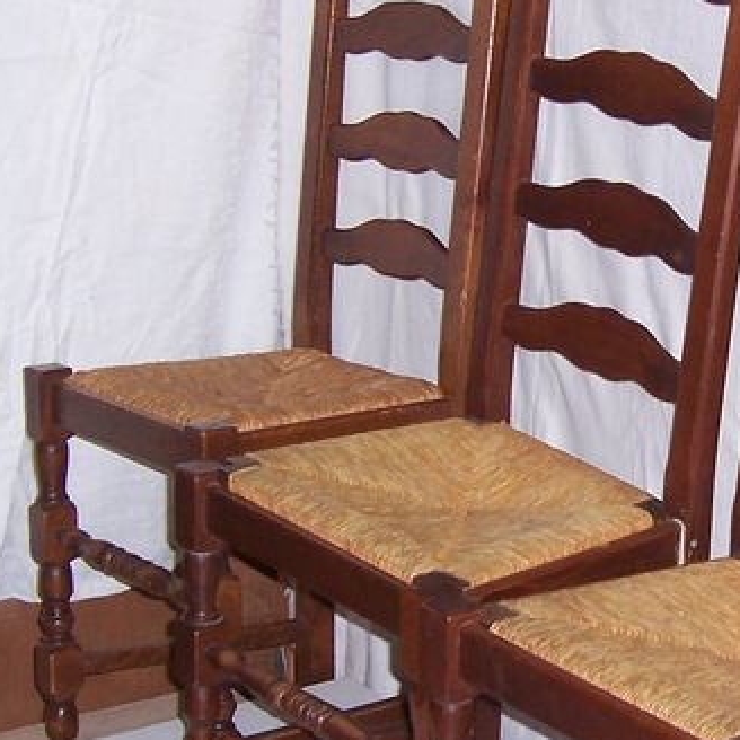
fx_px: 2346
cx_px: 720
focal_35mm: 97
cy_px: 411
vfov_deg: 17.9
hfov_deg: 17.6
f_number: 3
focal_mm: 6
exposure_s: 1/60
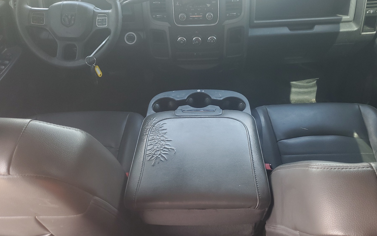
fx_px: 319
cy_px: 104
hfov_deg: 61.1
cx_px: 205
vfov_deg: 40.5
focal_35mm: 31
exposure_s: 1/120
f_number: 1.5
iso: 67
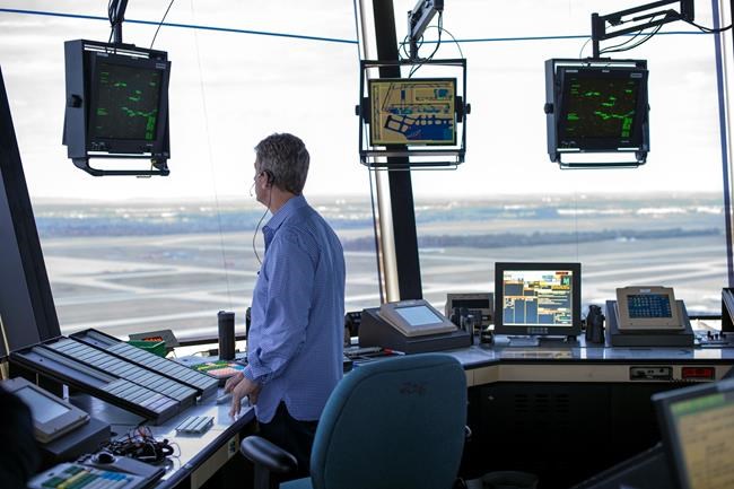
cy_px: 244
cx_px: 367
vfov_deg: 27.0
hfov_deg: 39.6
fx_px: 1019
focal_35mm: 50
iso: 1600
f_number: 2.8
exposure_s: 1/200
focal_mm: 50
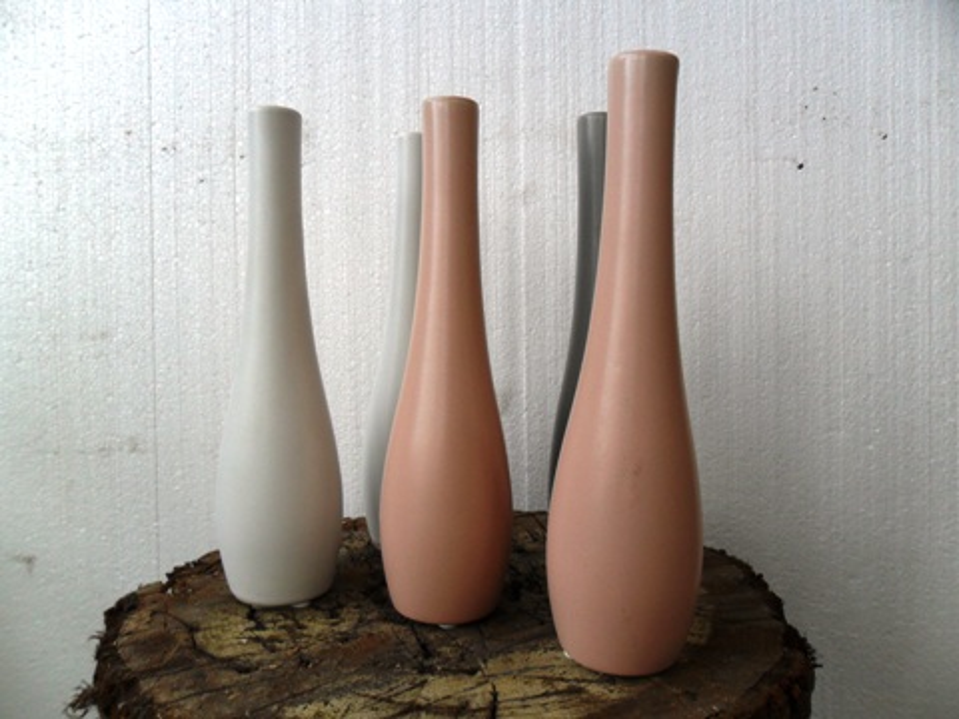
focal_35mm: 27
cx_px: 480
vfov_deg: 51.4
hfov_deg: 65.3
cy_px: 360
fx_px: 748
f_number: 3.5
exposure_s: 1/125
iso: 100
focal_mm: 4.9
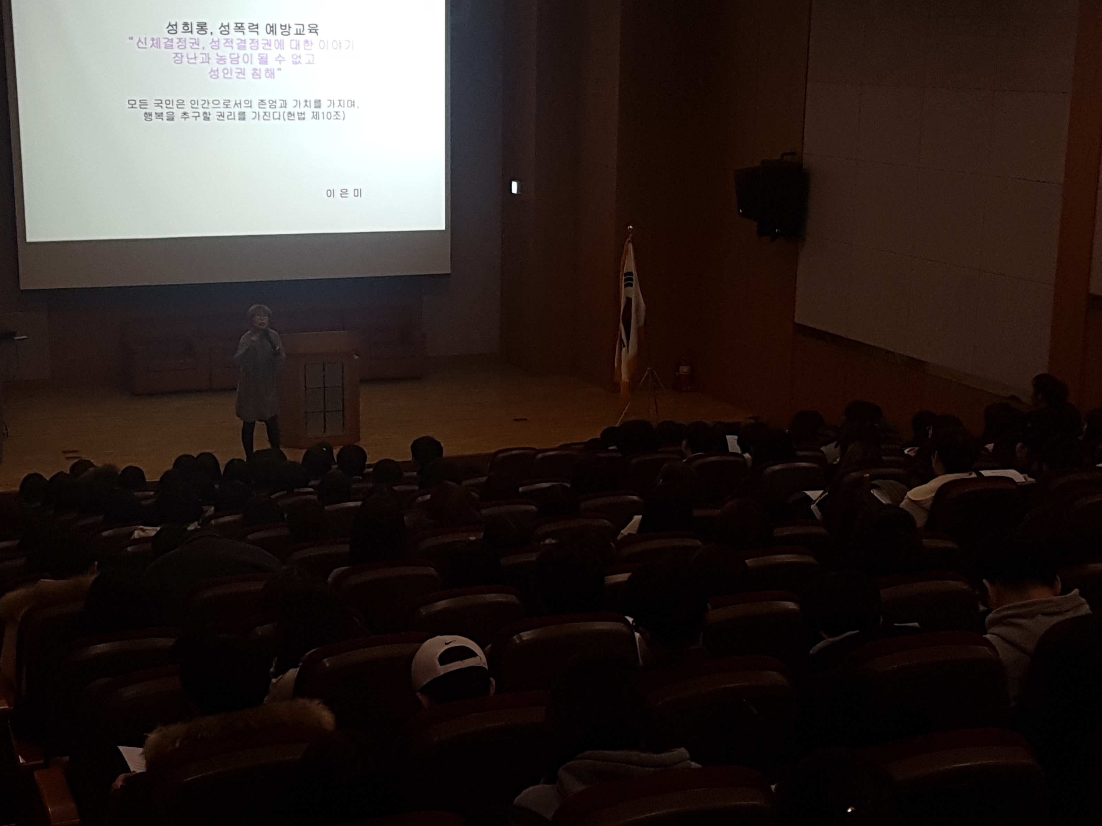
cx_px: 445
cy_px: 384
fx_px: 1051
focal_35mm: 33
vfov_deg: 42.9
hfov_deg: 55.0
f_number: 1.7
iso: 160
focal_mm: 4.2
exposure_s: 1/60
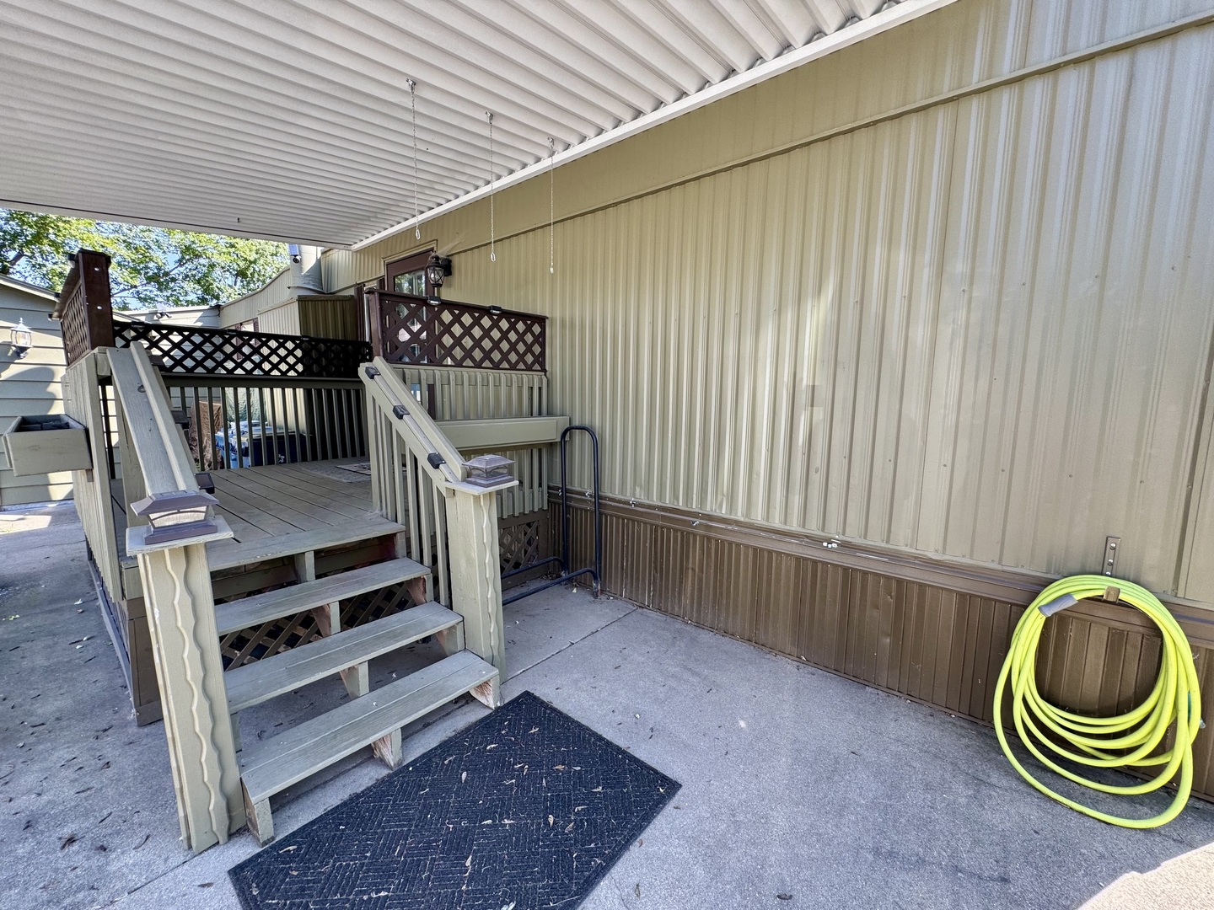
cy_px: 455
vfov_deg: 85.7
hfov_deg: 102.1
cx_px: 607
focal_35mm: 14
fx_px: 491
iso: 40
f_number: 2.2
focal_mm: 2.22
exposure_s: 1/150
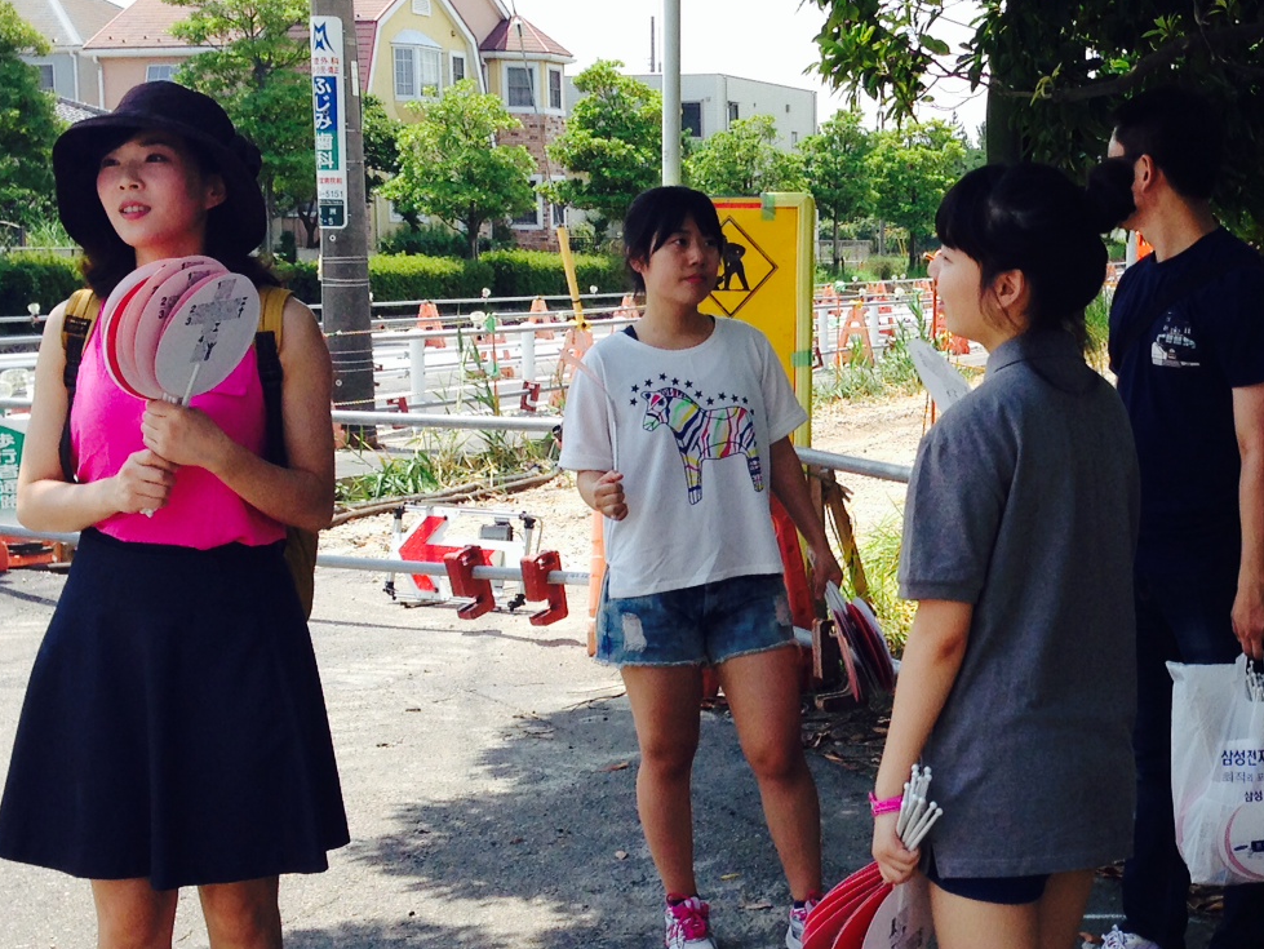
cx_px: 1003
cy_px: 542
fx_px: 2520
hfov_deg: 27.6
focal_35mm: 69
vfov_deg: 21.3
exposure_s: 1/713
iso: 50
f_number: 2.4
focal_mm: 4.12
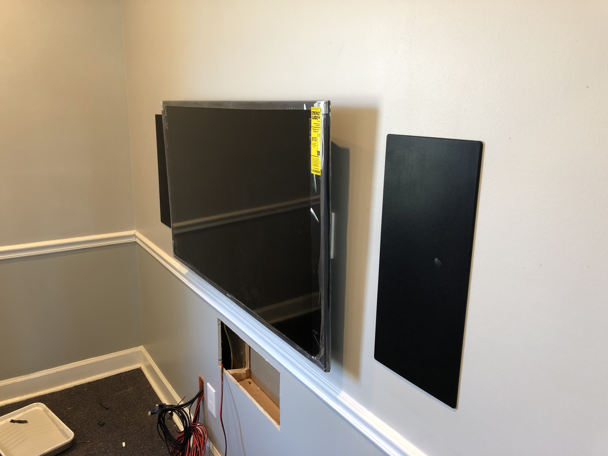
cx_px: 304
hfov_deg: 63.4
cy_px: 228
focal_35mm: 28
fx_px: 492
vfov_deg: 49.7
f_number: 1.8
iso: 40
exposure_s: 1/15
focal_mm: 4
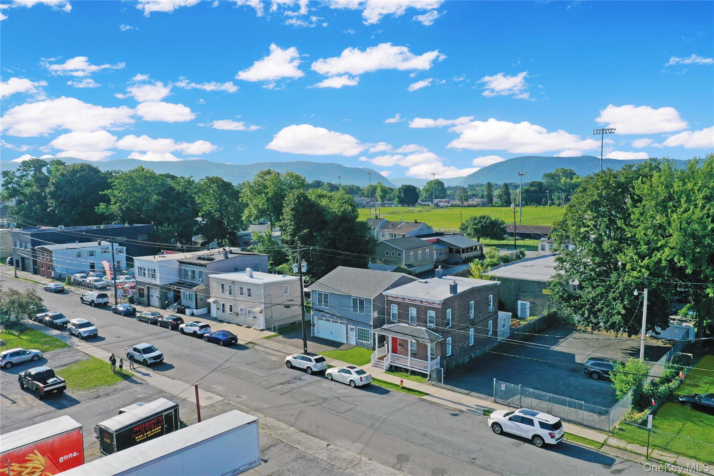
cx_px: 357
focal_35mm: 28
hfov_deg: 65.5
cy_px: 238
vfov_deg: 46.4
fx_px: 555
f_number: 7.1
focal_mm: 10.26
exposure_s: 1/800
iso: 200
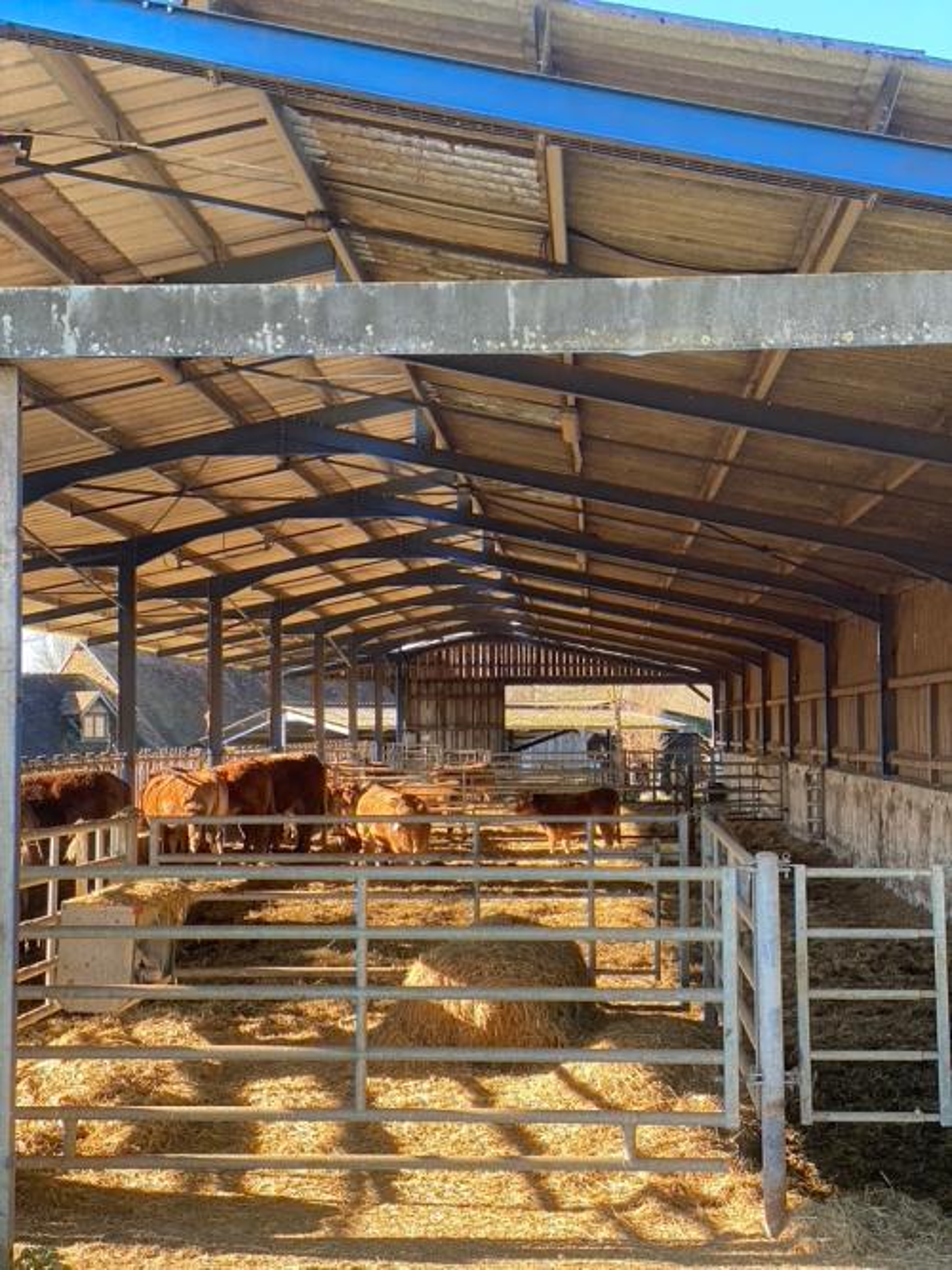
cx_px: 476
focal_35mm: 52
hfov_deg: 28.0
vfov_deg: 36.8
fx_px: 1907
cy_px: 635
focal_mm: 6
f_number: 2
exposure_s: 1/122
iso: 40
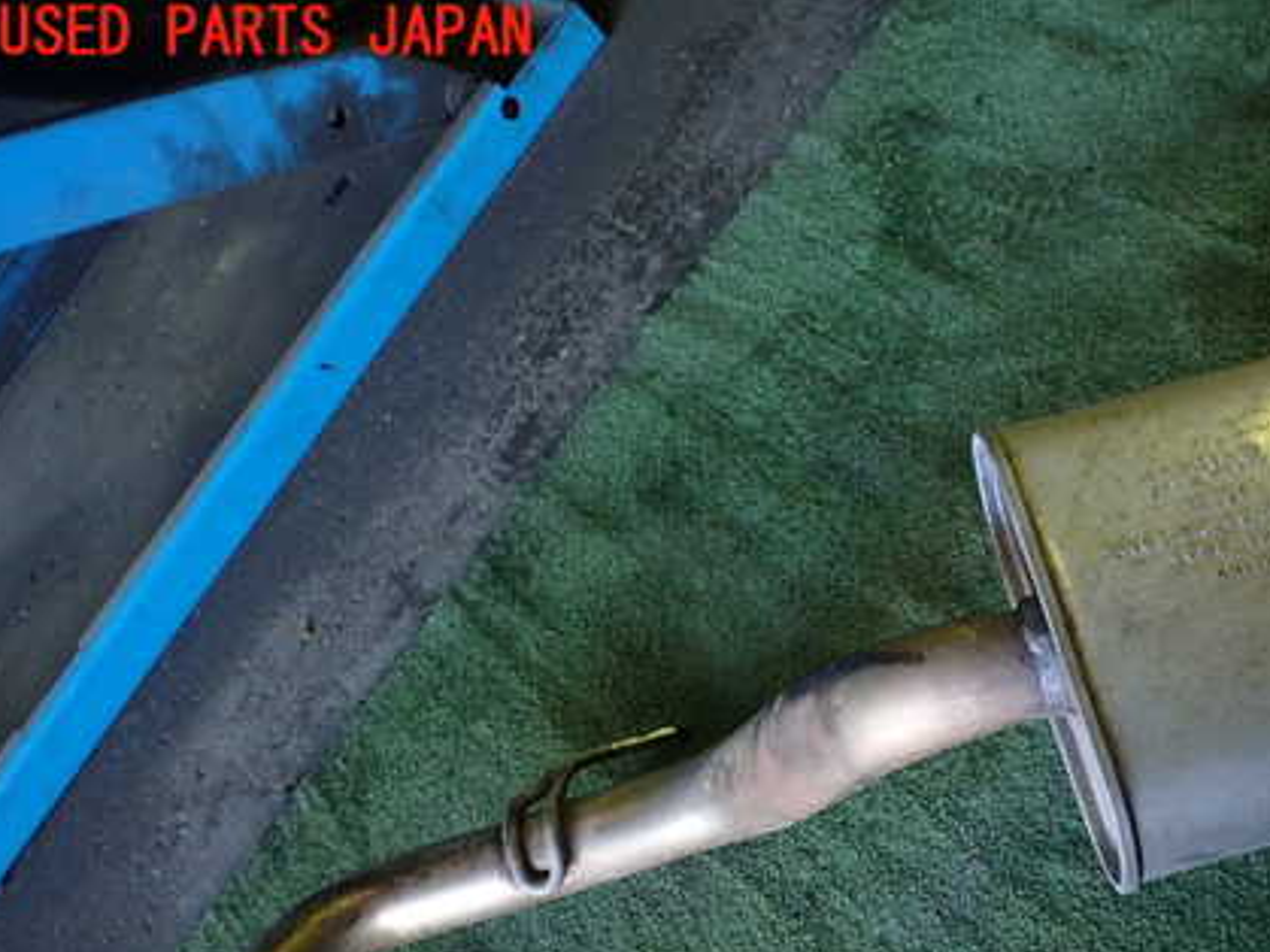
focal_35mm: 43
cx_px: 891
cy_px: 679
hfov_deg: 43.0
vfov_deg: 33.1
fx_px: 1577
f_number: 2.3
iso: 200
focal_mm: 5.4
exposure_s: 1/30
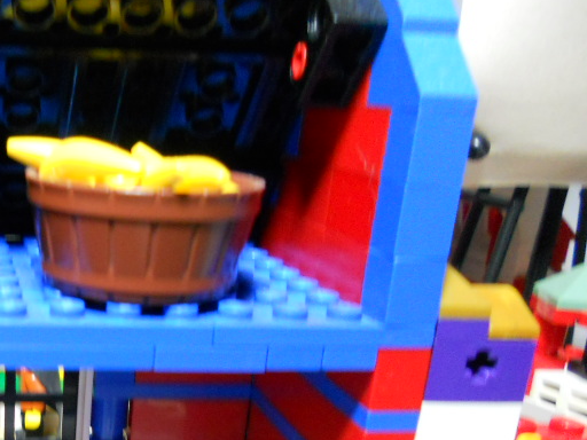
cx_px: 18
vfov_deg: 26.1
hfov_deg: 33.0
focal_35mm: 54
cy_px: 396
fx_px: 916
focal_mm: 4.9
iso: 320
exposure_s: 1/30
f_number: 3.2
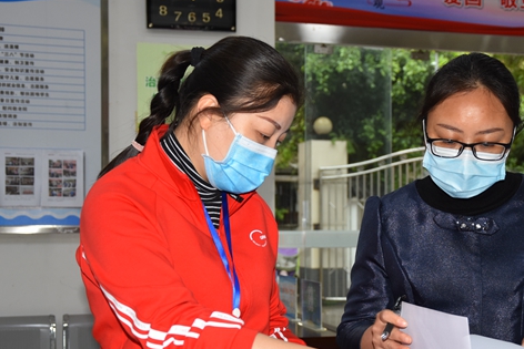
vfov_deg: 22.2
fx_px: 888
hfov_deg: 32.9
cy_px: 227
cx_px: 278
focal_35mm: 61
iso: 400
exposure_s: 1/60
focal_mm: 30
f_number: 4.2
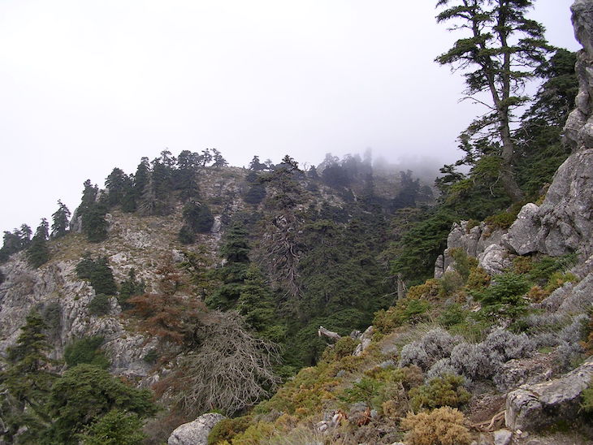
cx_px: 296
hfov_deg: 49.0
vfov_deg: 37.7
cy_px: 222
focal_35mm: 38
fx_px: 651
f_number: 2.8
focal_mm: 5.8
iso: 50
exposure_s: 1/78.6
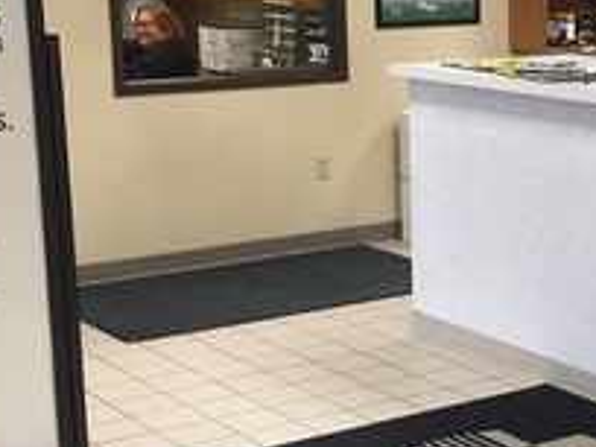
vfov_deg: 16.8
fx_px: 1515
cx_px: 630
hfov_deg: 21.3
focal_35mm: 88
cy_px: 231
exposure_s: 1/30
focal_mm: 4.15
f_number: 2.2
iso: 50
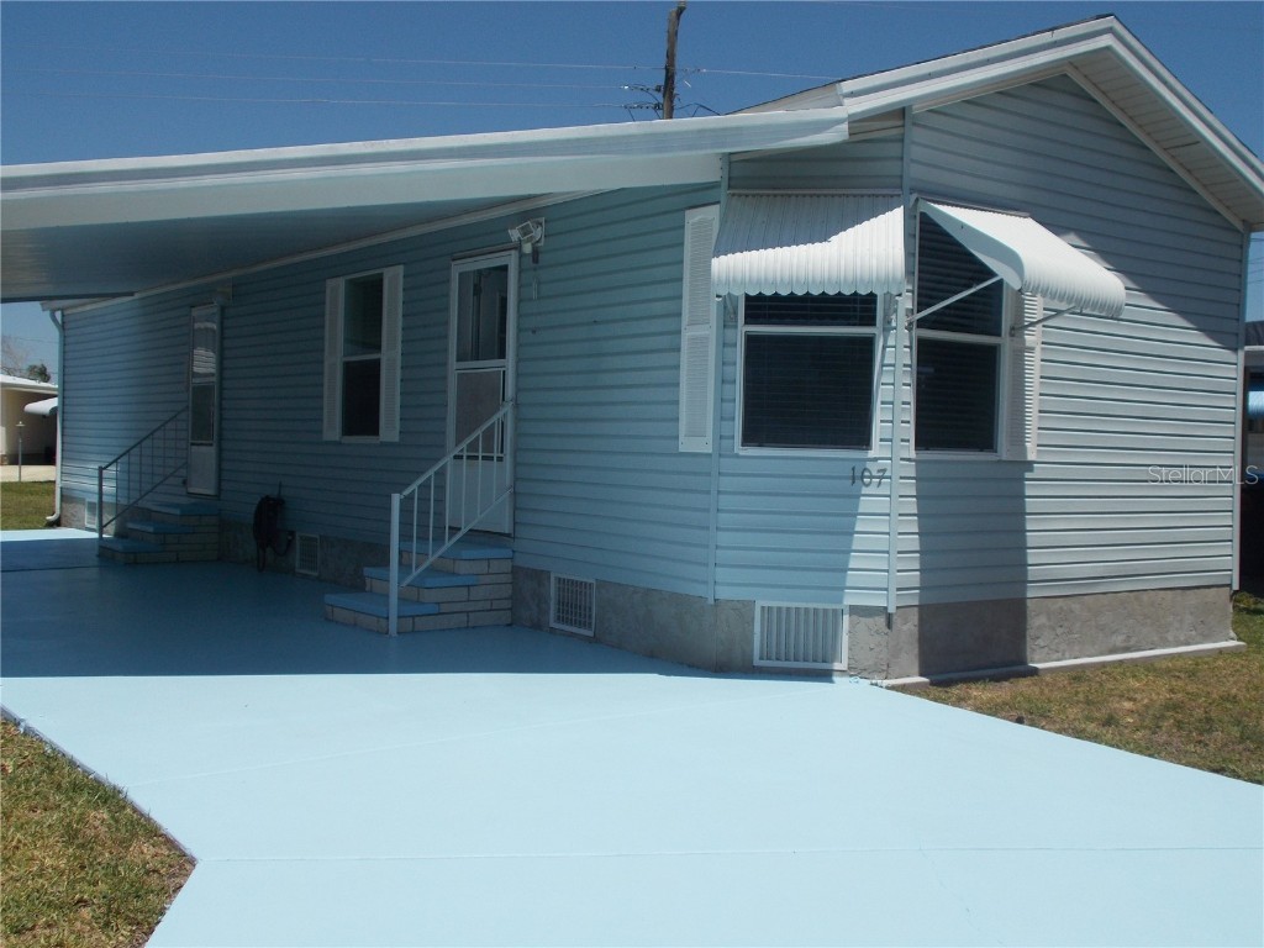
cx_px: 632
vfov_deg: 36.8
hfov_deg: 47.9
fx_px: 1424
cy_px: 474
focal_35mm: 39
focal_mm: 6.9
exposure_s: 1/250
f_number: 9.8
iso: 80
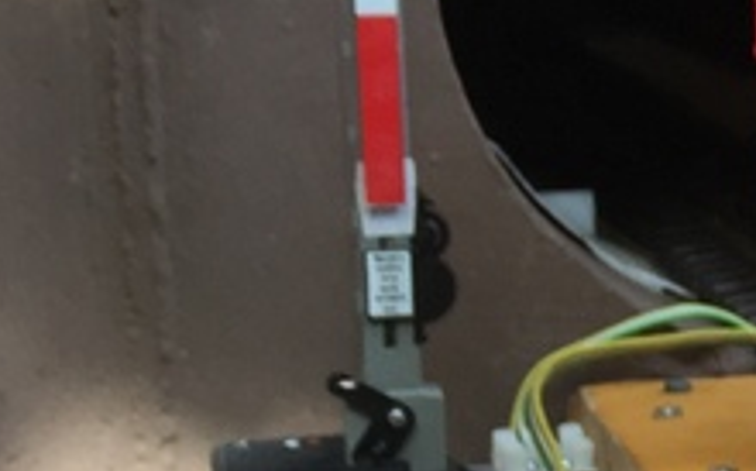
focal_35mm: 168
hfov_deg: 10.4
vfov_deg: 7.8
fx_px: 3458
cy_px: 265
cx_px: 1952
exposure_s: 1/102
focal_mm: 4.15
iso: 32
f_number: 2.2
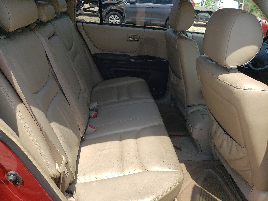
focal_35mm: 26
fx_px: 201
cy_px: 100
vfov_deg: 53.1
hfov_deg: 67.3
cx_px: 134
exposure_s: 1/1429
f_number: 1.5
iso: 50
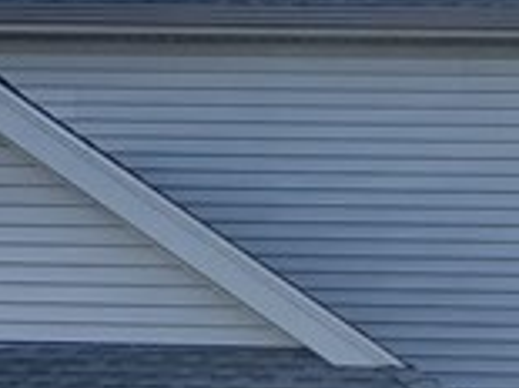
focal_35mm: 172
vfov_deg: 8.4
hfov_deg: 11.4
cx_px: 532
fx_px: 2577
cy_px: 592
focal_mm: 4.25
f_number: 1.8
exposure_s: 1/1100
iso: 25
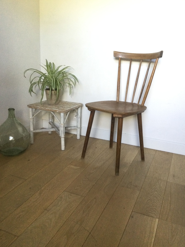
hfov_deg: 45.4
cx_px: 92
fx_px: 221
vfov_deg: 58.4
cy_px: 124
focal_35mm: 31
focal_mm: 3.3
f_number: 2.4
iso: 160
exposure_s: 1/33
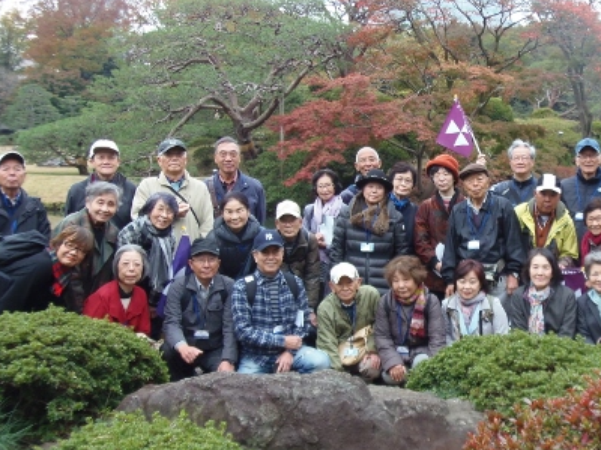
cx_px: 374
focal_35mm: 48
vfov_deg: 30.3
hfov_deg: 39.4
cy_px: 232
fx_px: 833
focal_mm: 5.5
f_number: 3.2
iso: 64
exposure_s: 1/80
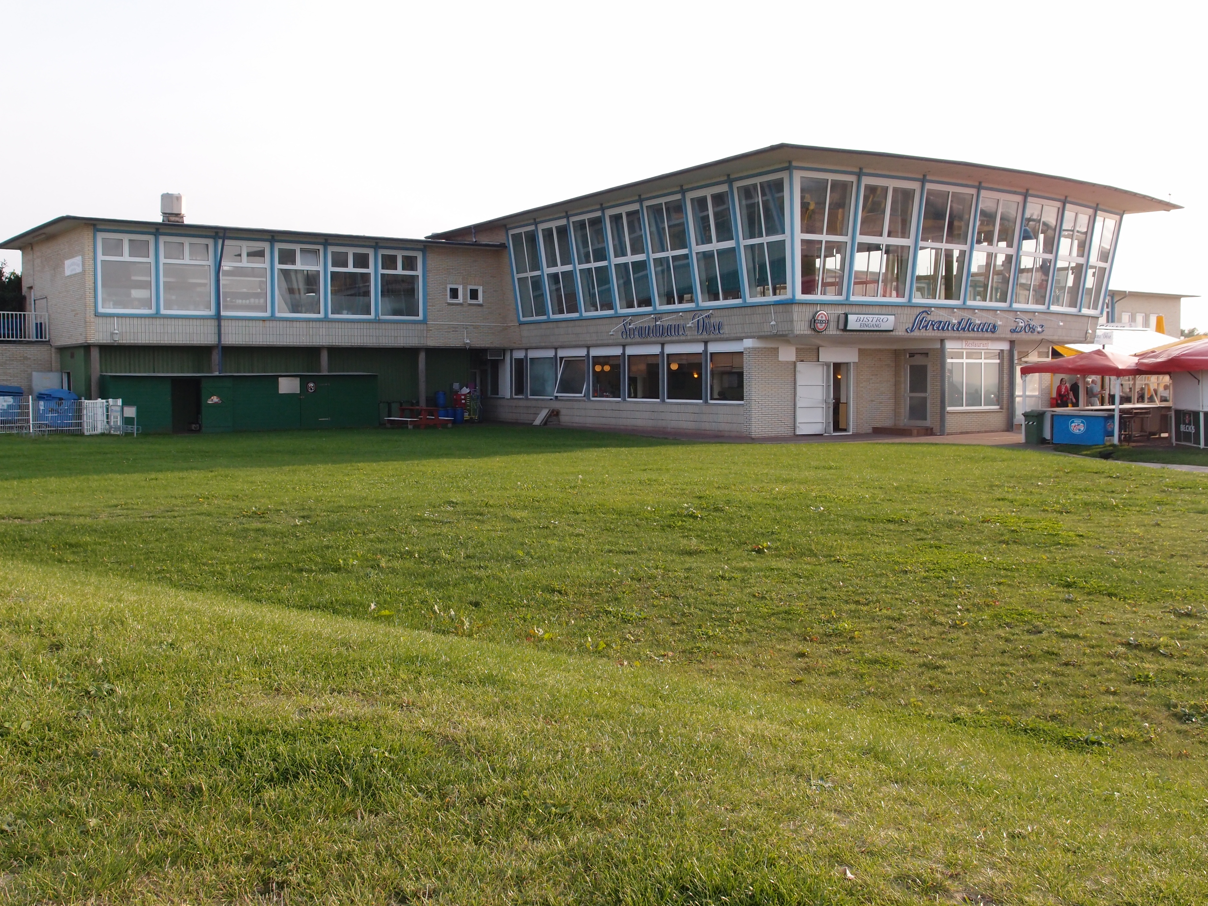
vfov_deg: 41.8
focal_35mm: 34
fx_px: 1187
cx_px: 604
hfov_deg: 54.0
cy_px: 453
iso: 125
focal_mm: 7.41
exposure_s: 1/640
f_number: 3.2
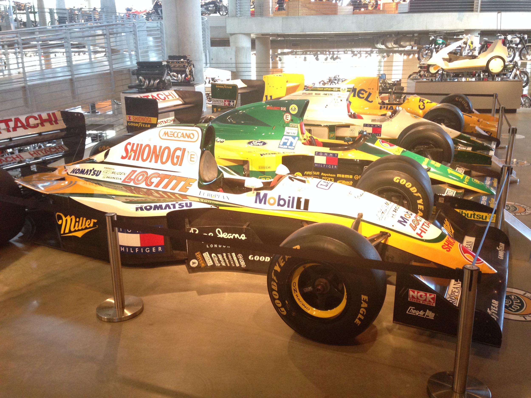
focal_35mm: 33
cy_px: 199
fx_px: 506
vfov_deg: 42.9
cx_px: 266
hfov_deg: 55.4
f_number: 2.4
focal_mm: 4.12
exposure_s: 1/20
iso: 200
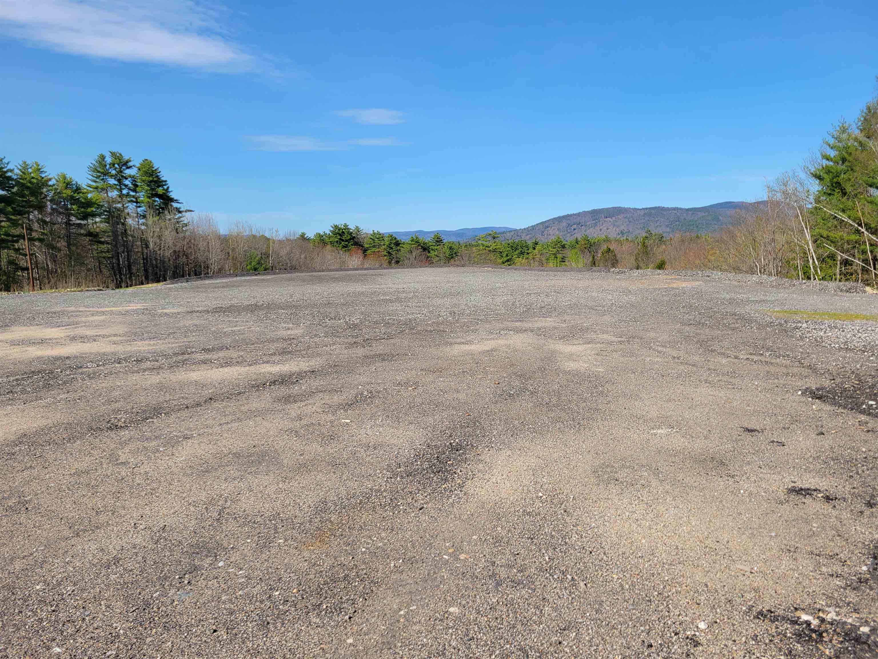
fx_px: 659
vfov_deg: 53.1
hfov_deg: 67.3
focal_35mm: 26
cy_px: 330
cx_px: 439
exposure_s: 1/2365
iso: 40
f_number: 1.8
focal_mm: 5.4
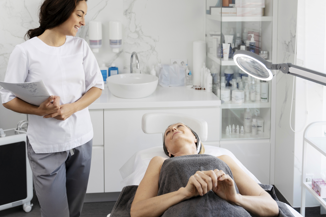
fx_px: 353
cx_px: 197
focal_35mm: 39
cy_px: 112
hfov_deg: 49.2
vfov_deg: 34.2
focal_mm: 30
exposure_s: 1/200
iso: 200
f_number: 2.8
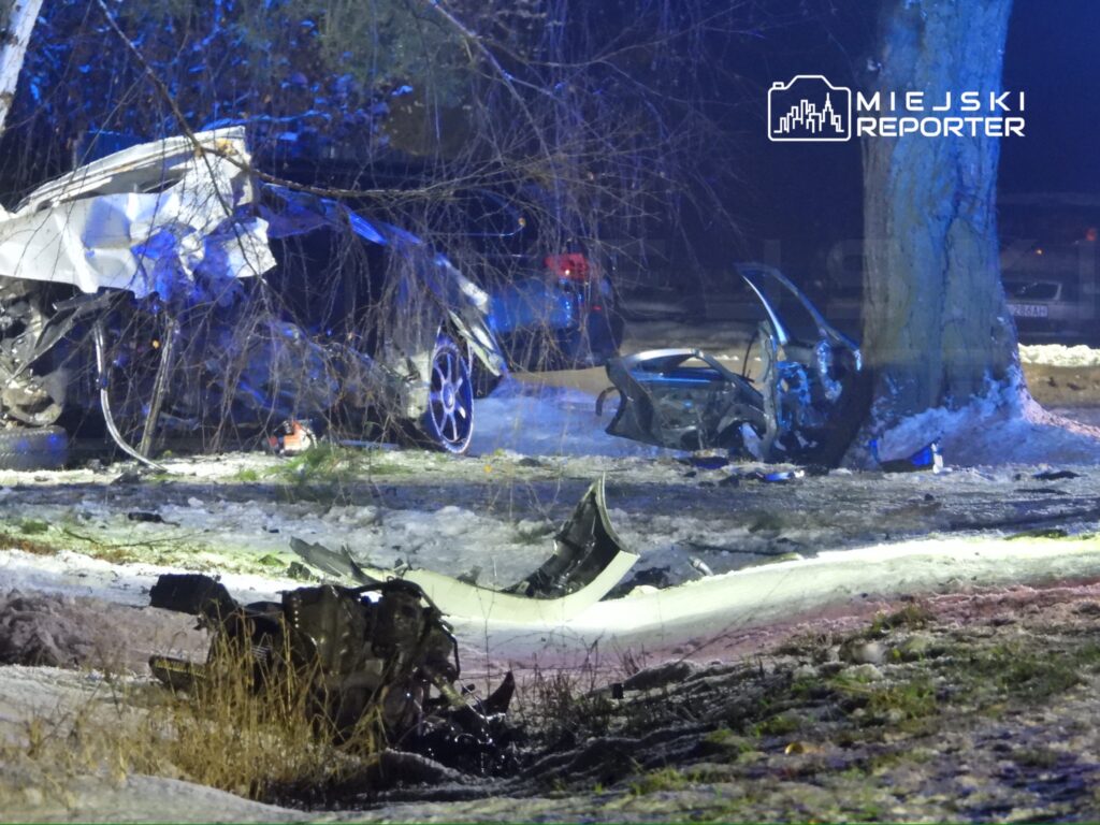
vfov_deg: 3.0
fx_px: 15889
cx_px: 550
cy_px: 412
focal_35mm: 500
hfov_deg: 4.0
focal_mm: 89.9
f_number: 5
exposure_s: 1/3
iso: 1600
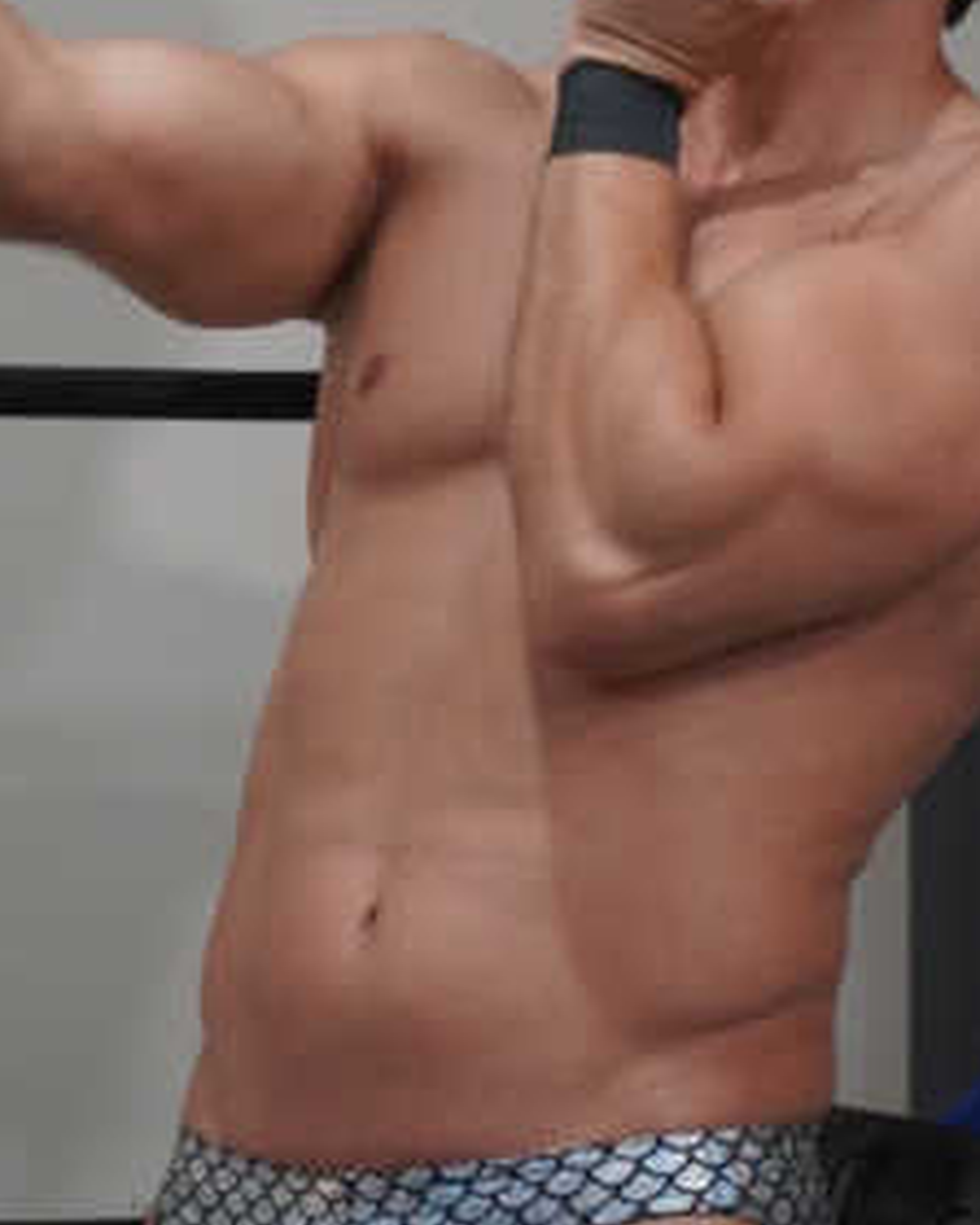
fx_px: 9022
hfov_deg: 6.2
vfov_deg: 7.8
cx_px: 475
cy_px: 398
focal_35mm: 249
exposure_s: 1/160
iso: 3200
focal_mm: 99
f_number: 4
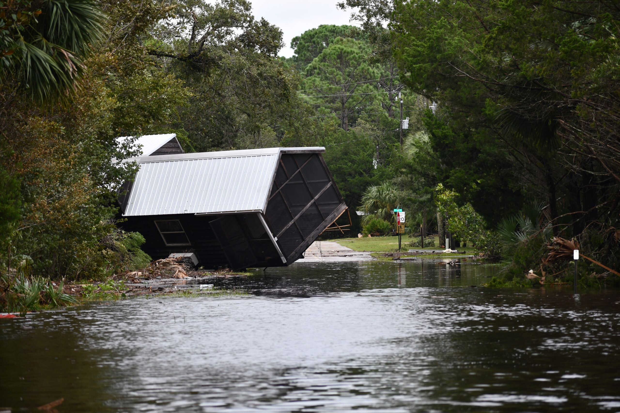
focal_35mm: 187
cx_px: 310
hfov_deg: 11.0
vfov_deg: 7.3
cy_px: 206
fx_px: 3220
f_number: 4.8
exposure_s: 1/250
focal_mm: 125
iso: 200
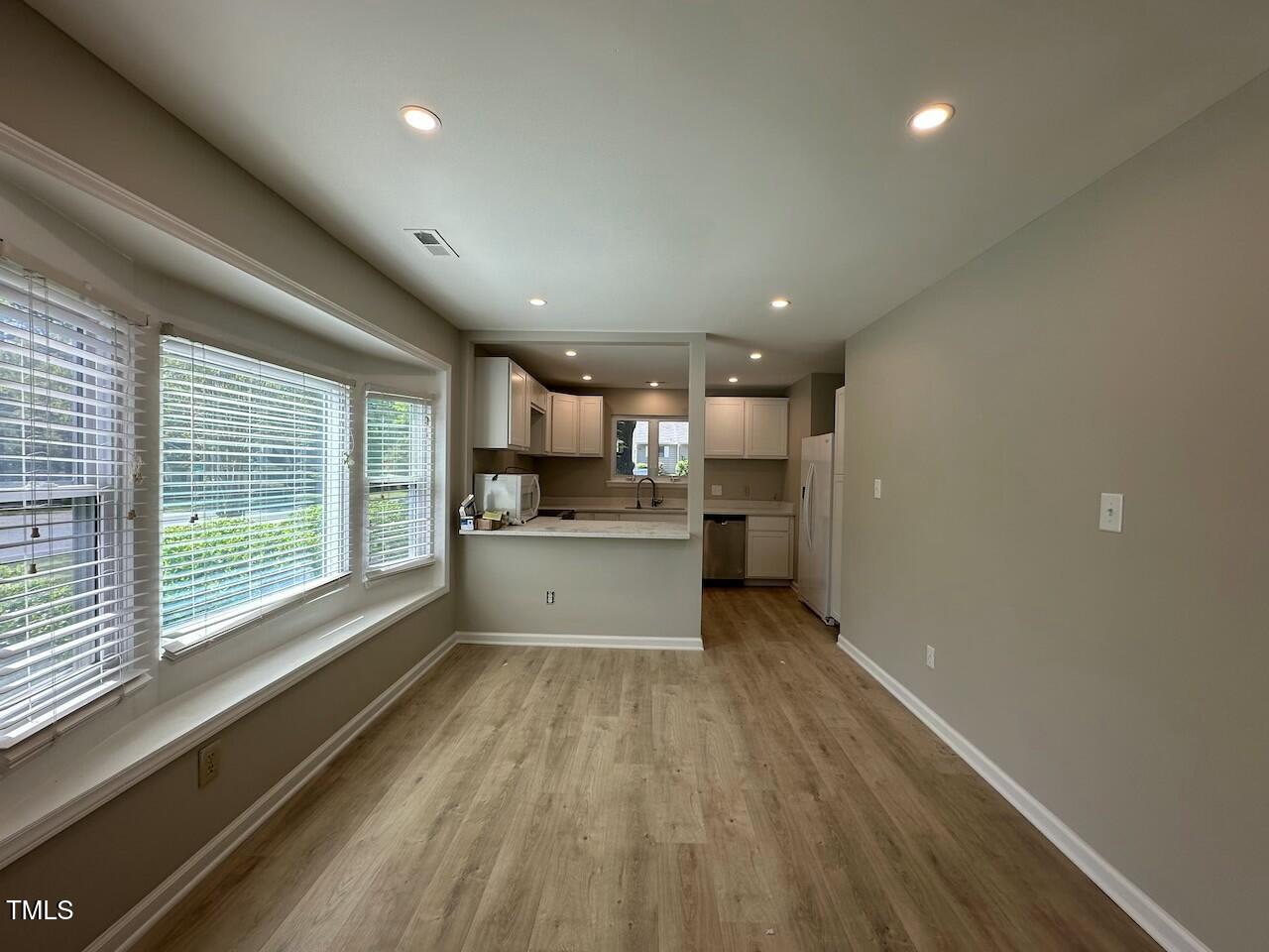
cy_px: 476
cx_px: 634
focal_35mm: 14
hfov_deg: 102.1
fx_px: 513
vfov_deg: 85.7
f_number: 2.2
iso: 40
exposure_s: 1/134
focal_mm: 2.22
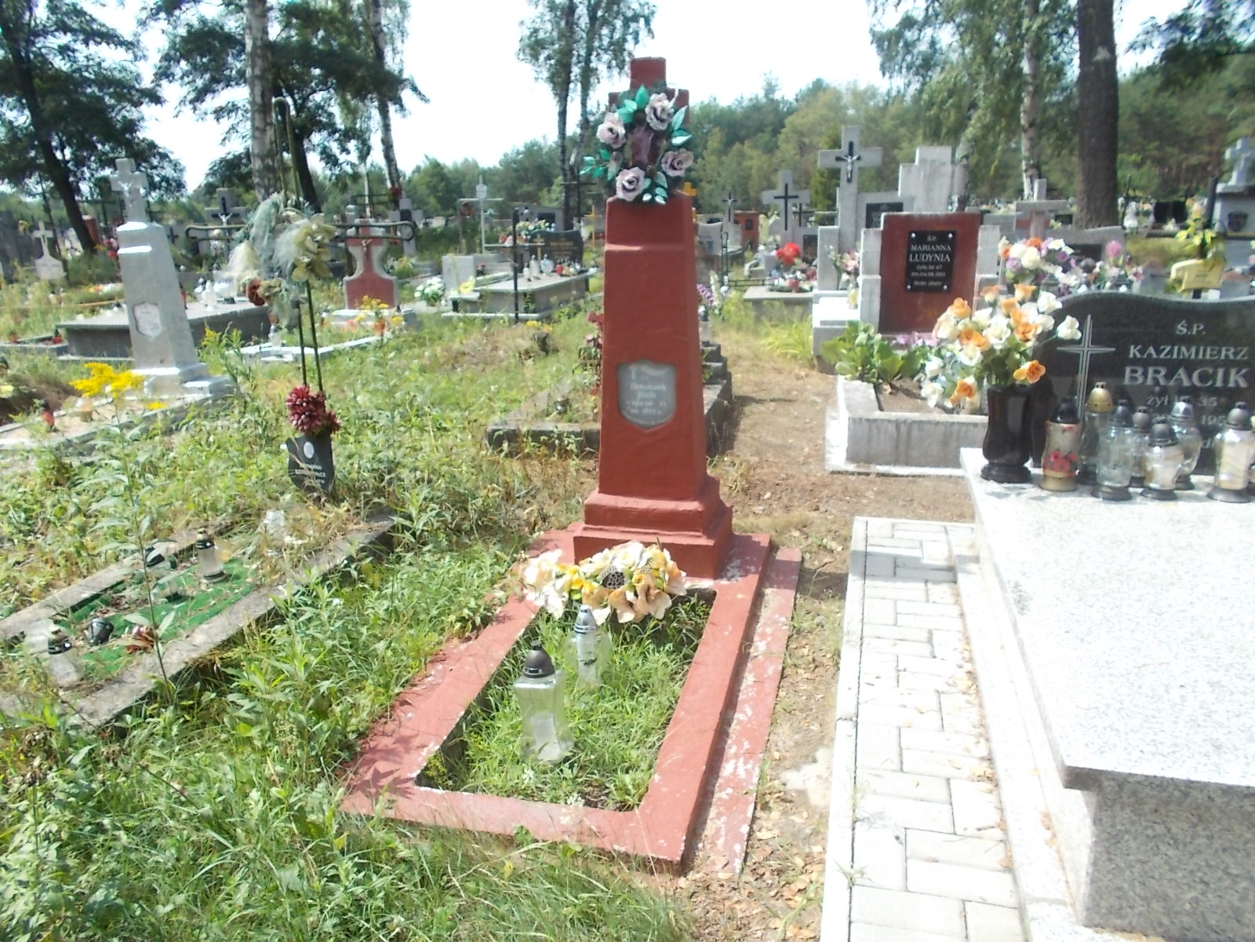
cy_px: 471
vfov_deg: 53.1
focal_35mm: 26
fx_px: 943
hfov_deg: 67.3
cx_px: 628
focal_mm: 4.6
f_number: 3.2
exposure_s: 1/500
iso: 80
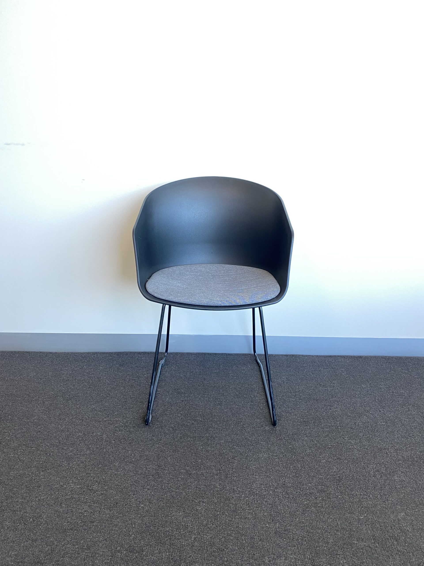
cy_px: 283
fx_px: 425
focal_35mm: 26
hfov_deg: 53.1
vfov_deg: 67.3
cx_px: 212
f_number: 1.8
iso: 250
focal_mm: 4.25
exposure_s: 1/50
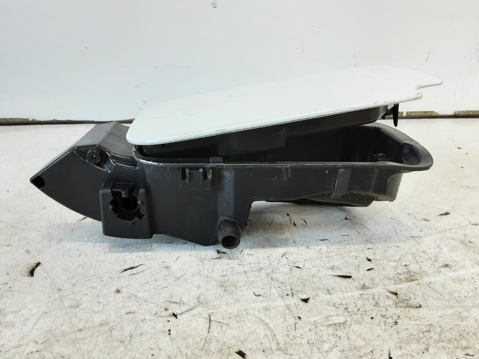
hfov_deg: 65.3
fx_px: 374
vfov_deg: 51.4
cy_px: 180
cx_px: 240
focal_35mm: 27
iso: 100
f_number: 1.9
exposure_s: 1/50
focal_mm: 2.91
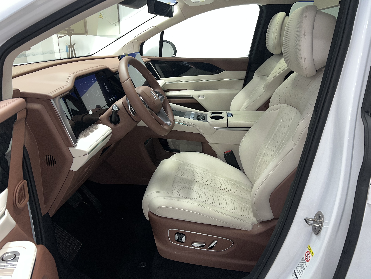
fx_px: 279
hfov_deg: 67.3
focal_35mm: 26
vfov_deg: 53.1
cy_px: 140
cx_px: 186
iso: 64
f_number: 1.5
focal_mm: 5.7
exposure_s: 1/20
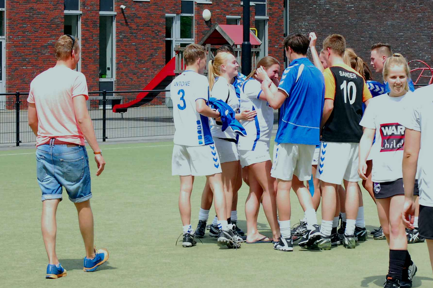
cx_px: 215
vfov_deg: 16.3
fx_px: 1004
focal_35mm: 84
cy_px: 144
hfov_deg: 24.3
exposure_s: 1/800
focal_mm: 55
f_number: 11
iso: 1600
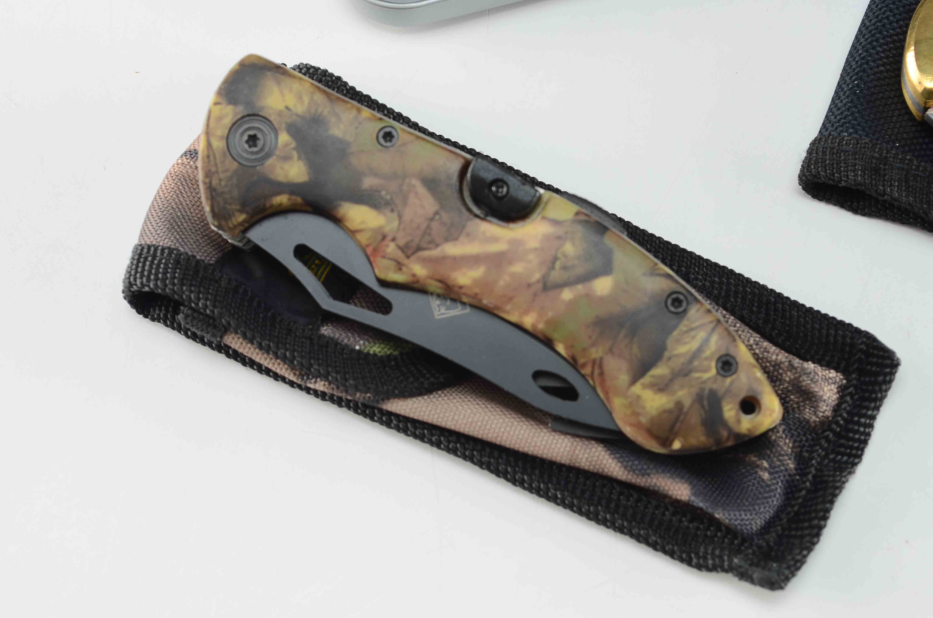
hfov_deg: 23.3
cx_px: 481
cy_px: 303
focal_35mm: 88
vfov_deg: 15.5
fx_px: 2264
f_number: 10
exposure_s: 1/80
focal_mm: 55
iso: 100
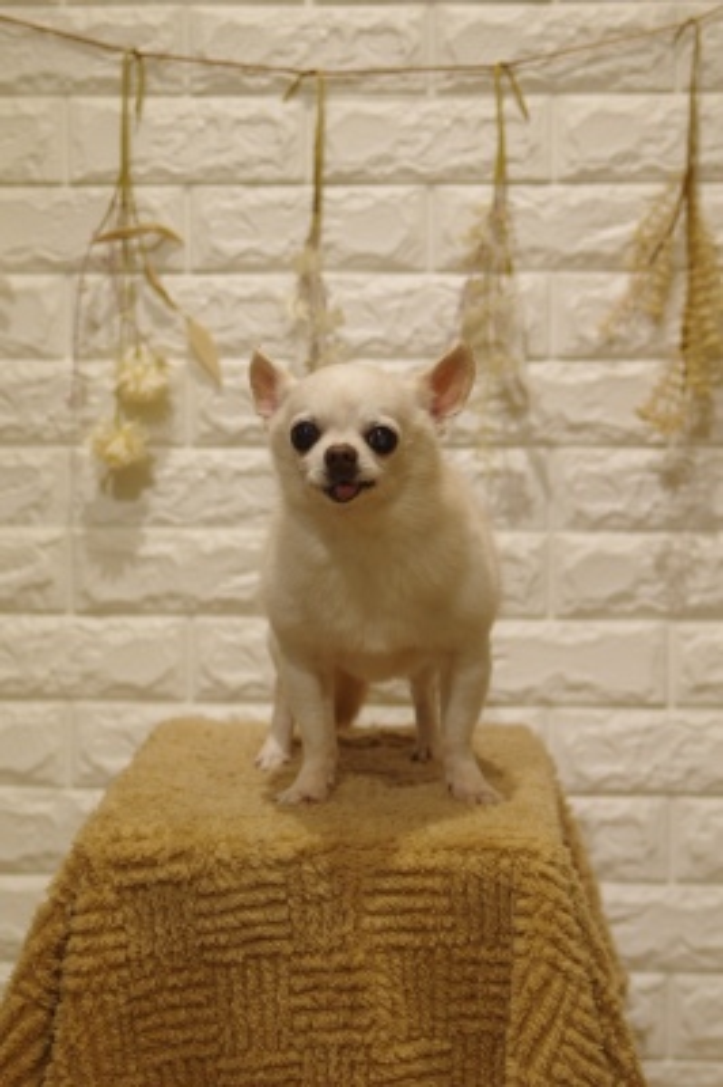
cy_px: 544
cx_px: 362
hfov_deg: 16.6
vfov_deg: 24.8
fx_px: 2474
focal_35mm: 82
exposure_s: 1/200
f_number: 3.5
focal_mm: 55
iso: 250
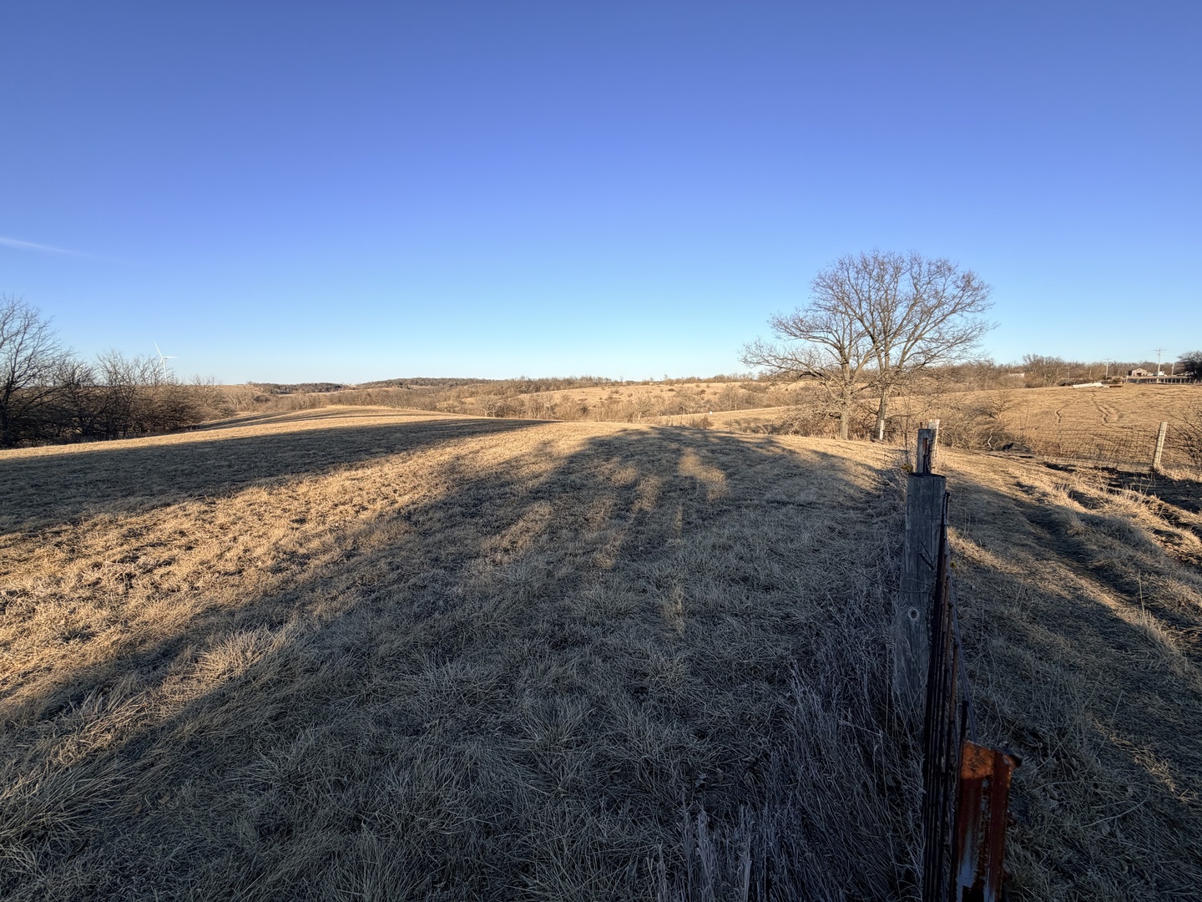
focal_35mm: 14
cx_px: 601
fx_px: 486
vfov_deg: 85.7
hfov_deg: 102.1
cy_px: 451
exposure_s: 1/770
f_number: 2.2
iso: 32
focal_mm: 2.22
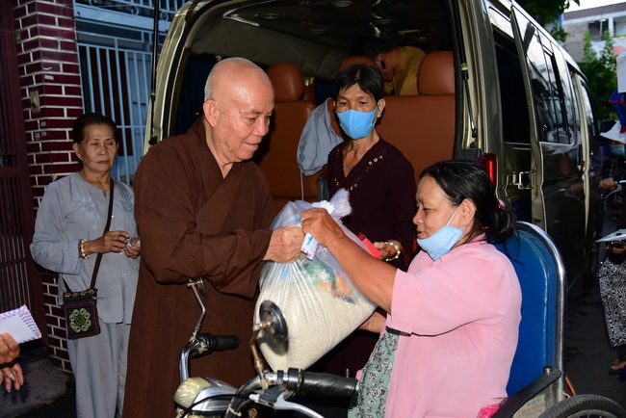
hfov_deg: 55.8
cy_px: 209
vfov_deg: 38.9
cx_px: 313
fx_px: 591
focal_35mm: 34
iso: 320
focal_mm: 34
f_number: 4
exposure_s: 1/60
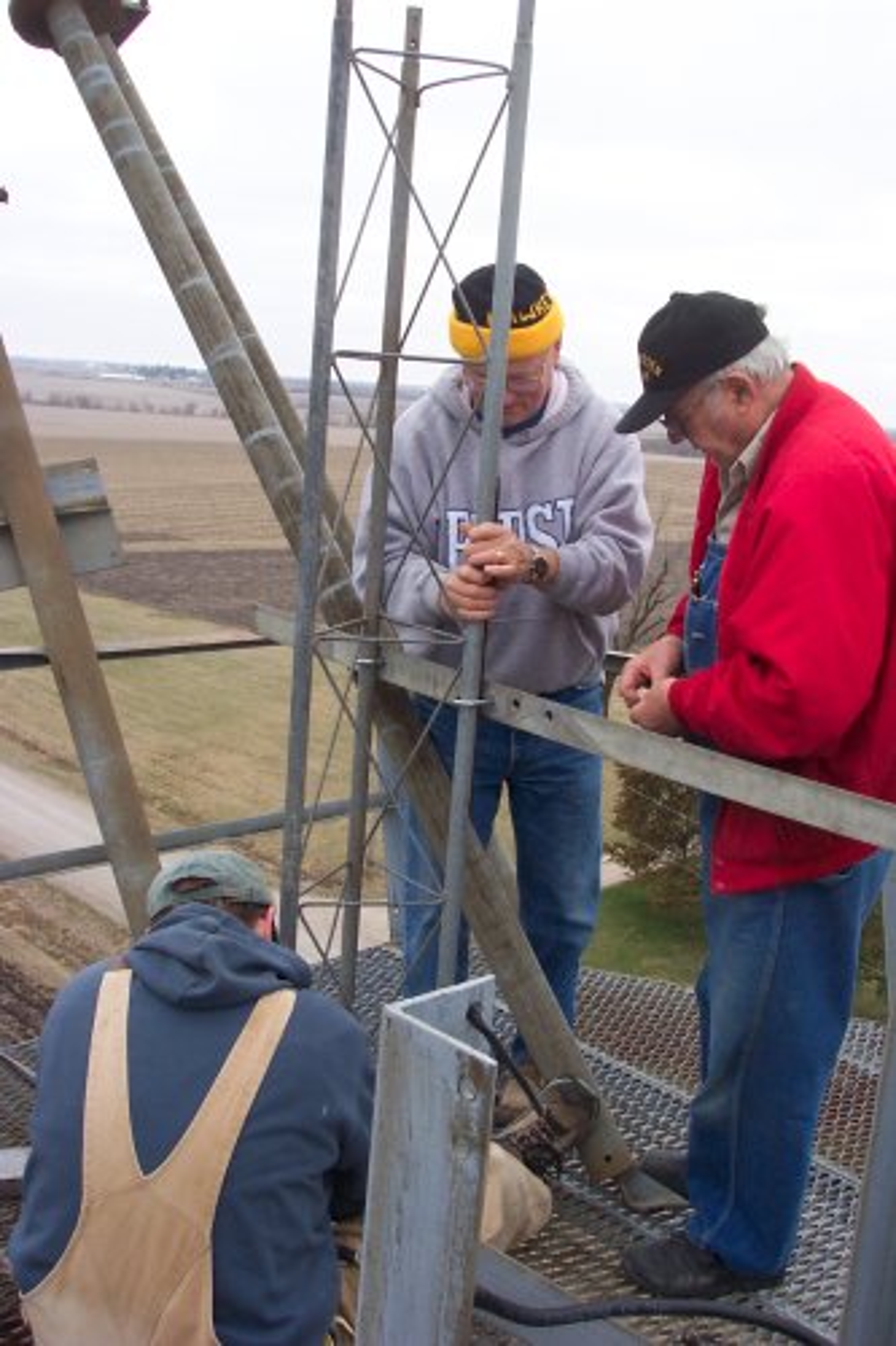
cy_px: 673
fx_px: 1420
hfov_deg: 35.0
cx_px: 448
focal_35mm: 38
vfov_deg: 50.7
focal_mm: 8
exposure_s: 1/350
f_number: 4.8
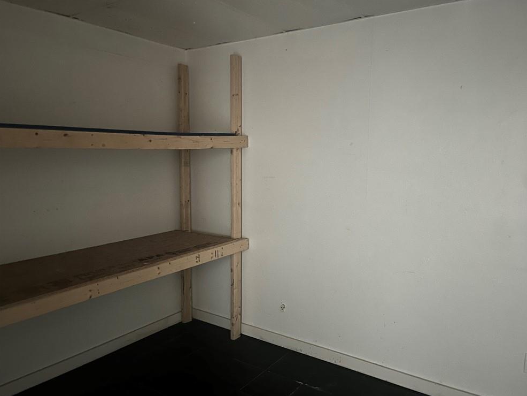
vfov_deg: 51.4
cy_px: 202
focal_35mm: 27
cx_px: 270
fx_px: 411
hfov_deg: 65.3
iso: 640
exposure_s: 1/9
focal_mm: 5.1
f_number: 1.6
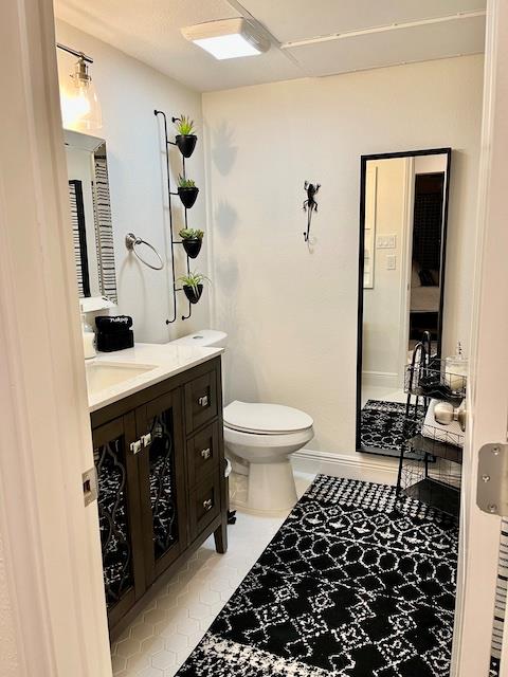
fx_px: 509
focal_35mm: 26
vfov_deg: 67.3
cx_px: 254
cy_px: 338
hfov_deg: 53.1
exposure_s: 1/60
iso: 80
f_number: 1.6
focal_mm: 5.1
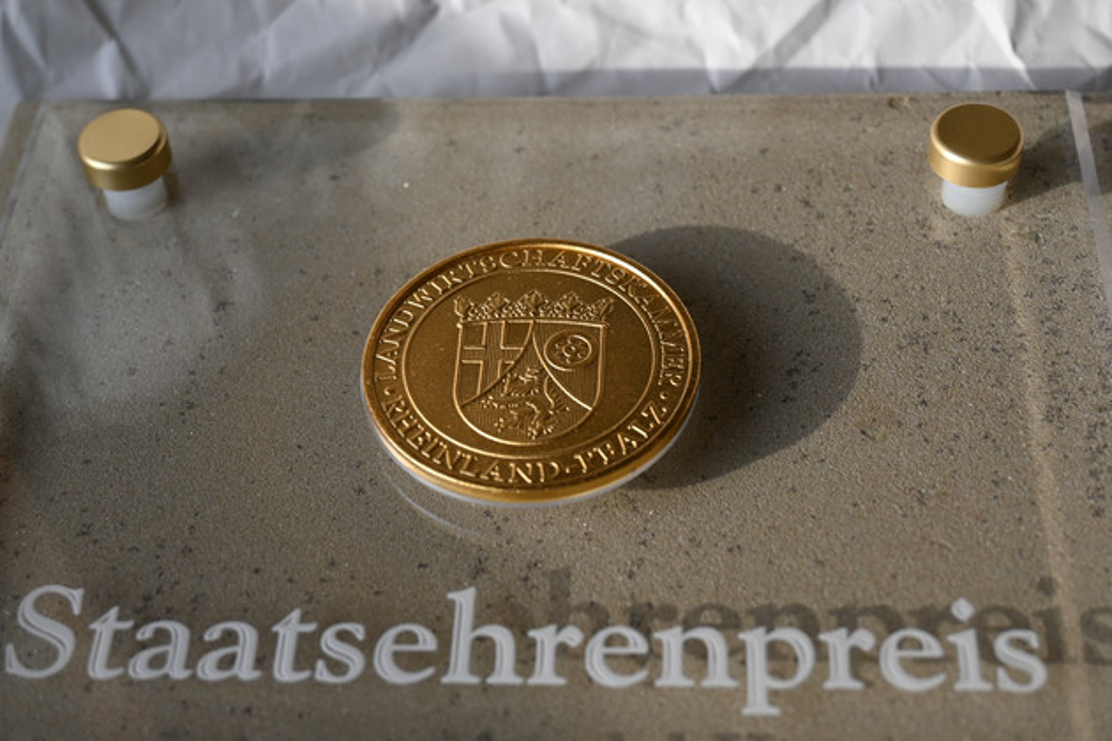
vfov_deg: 24.4
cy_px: 370
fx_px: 1714
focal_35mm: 56
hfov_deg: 35.9
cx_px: 556
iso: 200
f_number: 5.6
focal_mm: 37
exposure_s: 1/250
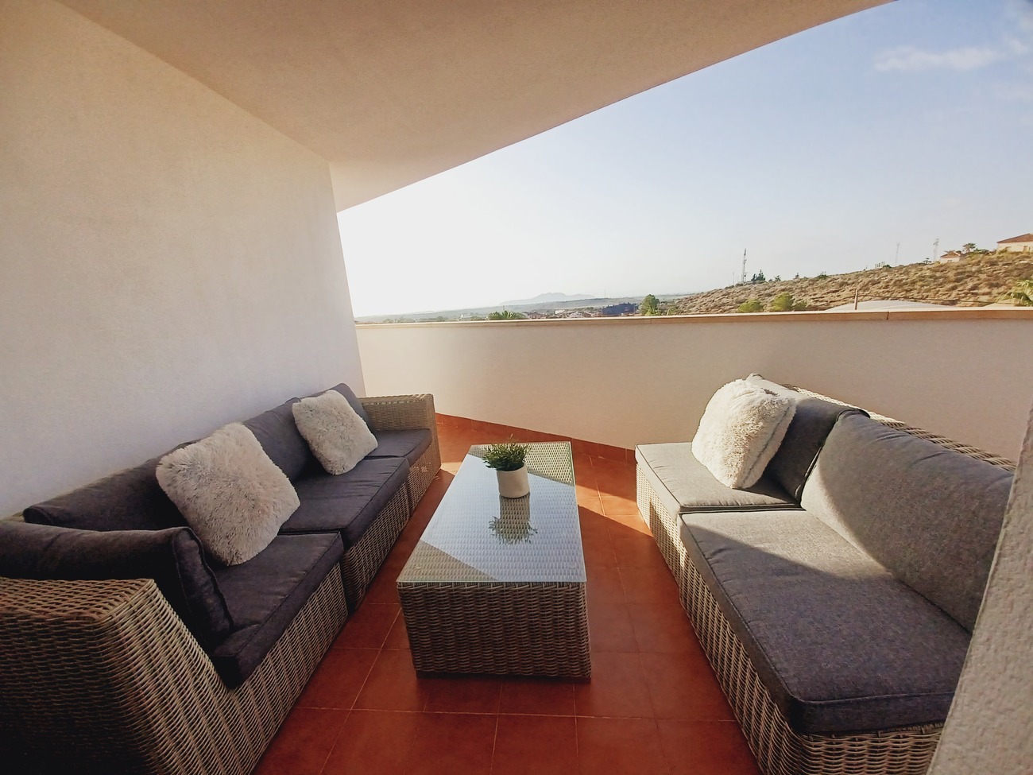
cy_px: 388
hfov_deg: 106.2
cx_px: 516
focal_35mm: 13
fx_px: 388
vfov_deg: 89.9
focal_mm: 1.42
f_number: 2.2
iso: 40
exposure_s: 1/923
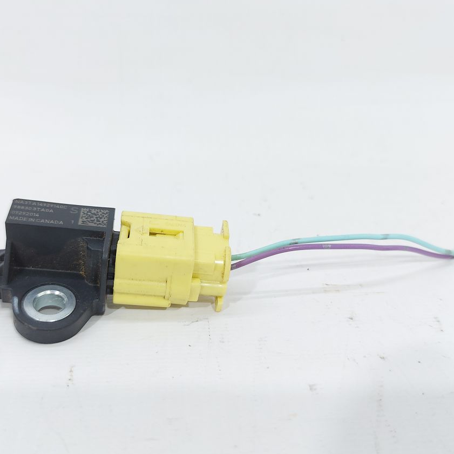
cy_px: 225
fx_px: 519
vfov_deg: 47.2
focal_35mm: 35
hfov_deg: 47.2
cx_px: 215
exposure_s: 1/50
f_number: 1.8
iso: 64
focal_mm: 5.23
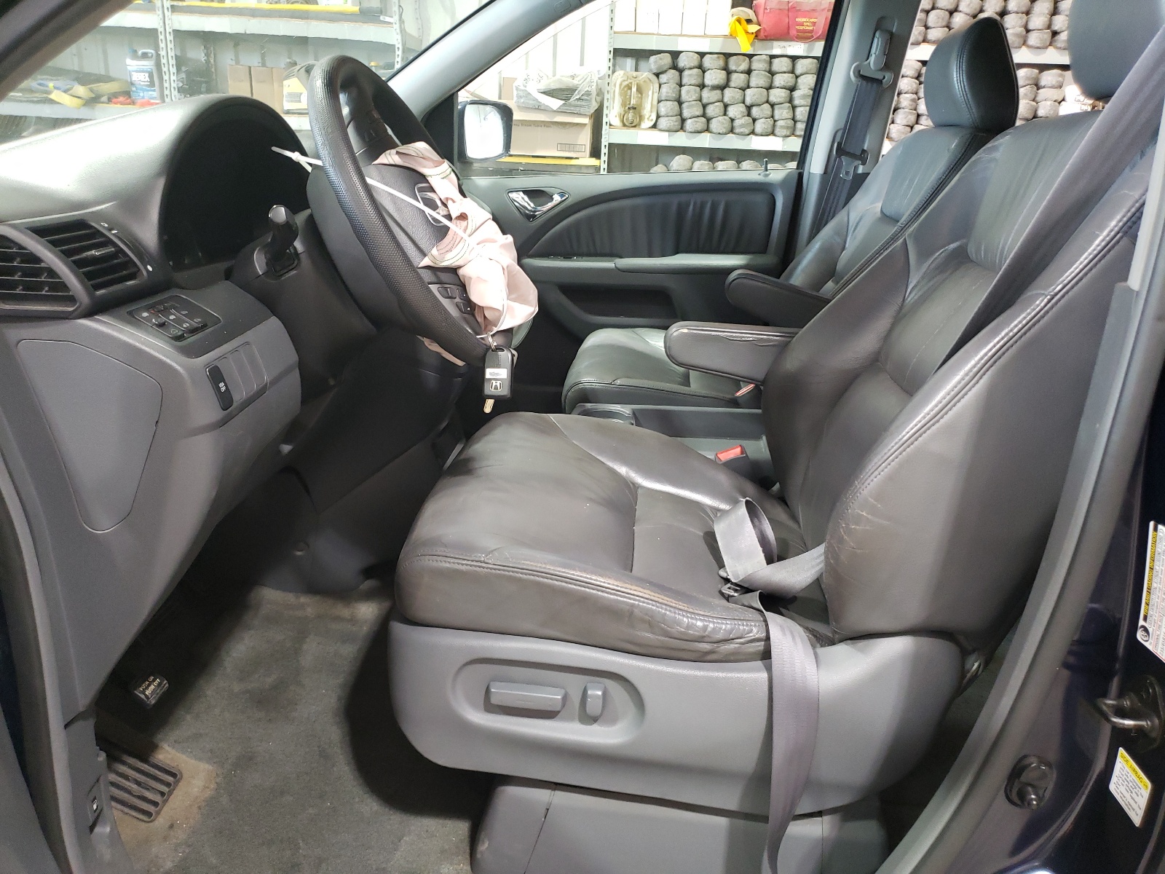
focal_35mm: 26
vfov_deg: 53.1
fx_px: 875
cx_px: 582
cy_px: 437
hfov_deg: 67.3
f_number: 1.5
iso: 256
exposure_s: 1/60.2
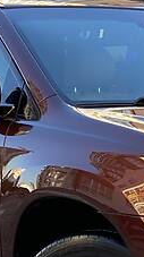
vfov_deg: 10.8
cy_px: 156
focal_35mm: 200
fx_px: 1363
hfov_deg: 6.0
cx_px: 149
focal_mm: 6
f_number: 2
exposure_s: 1/122
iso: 32
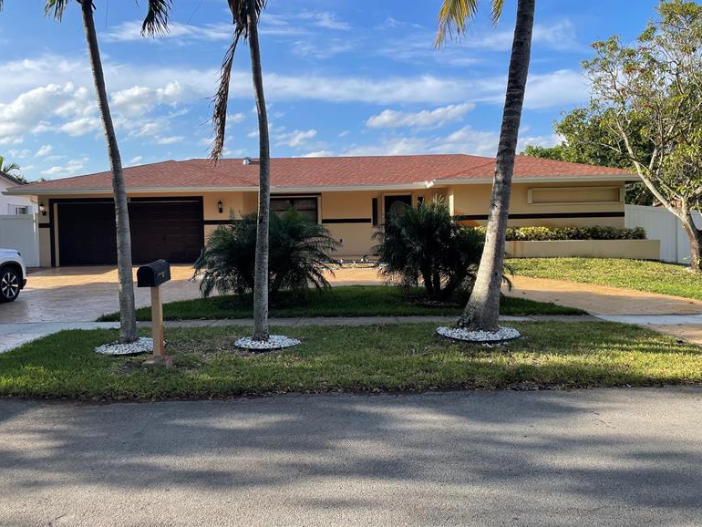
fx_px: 548
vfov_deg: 51.4
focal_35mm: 27
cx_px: 352
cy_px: 254
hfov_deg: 65.3
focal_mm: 4.2
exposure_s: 1/2212
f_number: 1.6
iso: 32
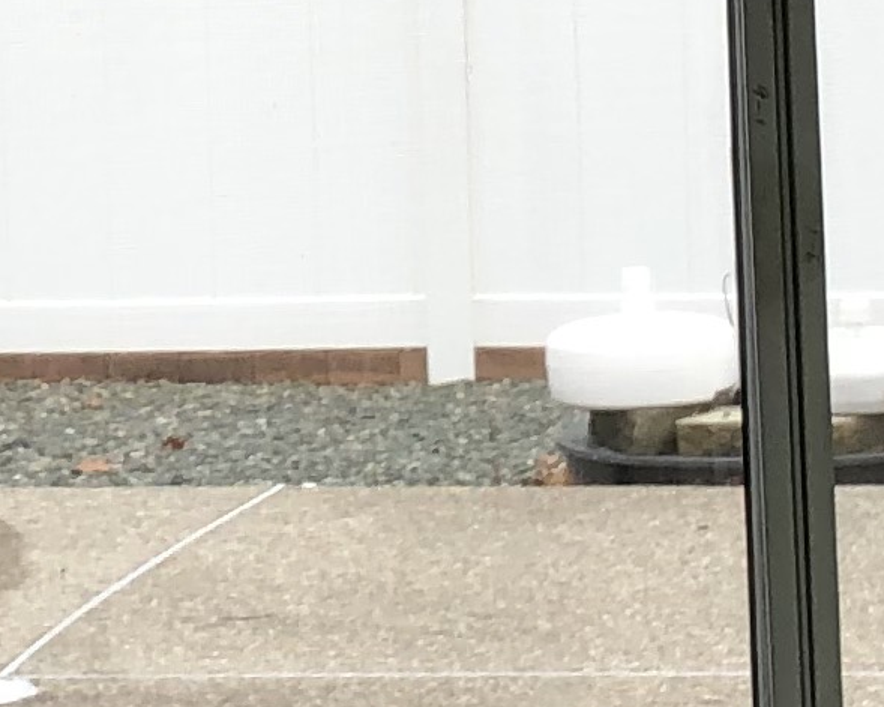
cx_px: 107
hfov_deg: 10.3
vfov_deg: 8.1
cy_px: -249
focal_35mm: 187
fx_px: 4892
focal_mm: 3.99
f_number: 1.8
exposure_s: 1/120
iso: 25
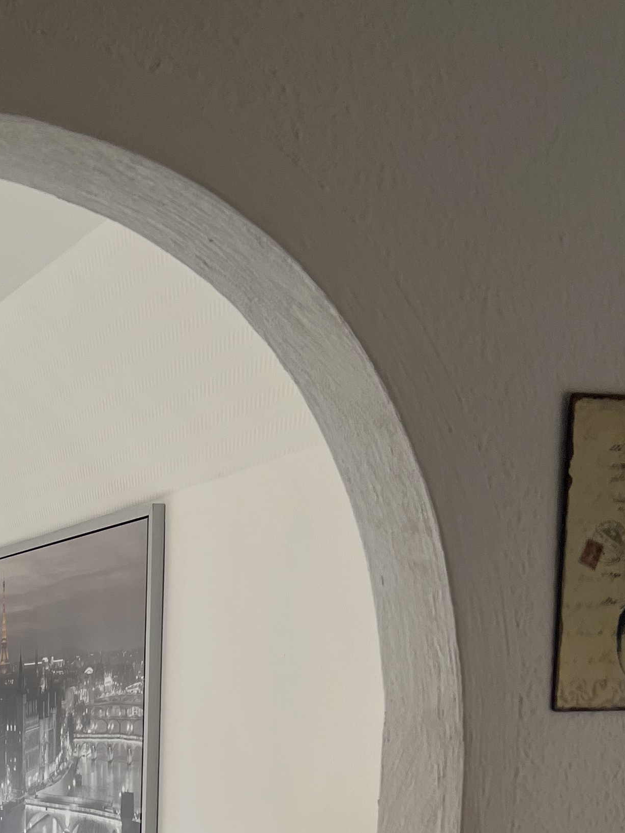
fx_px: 1540
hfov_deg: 21.9
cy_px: 987
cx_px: -36
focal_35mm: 64
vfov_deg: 26.9
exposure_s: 1/286
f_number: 1.5
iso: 40
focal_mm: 5.7
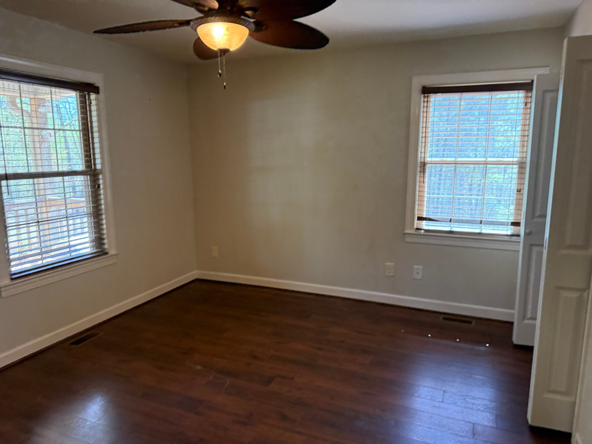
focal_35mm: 24
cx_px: 296
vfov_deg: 56.8
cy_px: 222
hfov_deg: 71.6
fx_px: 410
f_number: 1.78
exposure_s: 1/60
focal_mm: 6.76
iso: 250
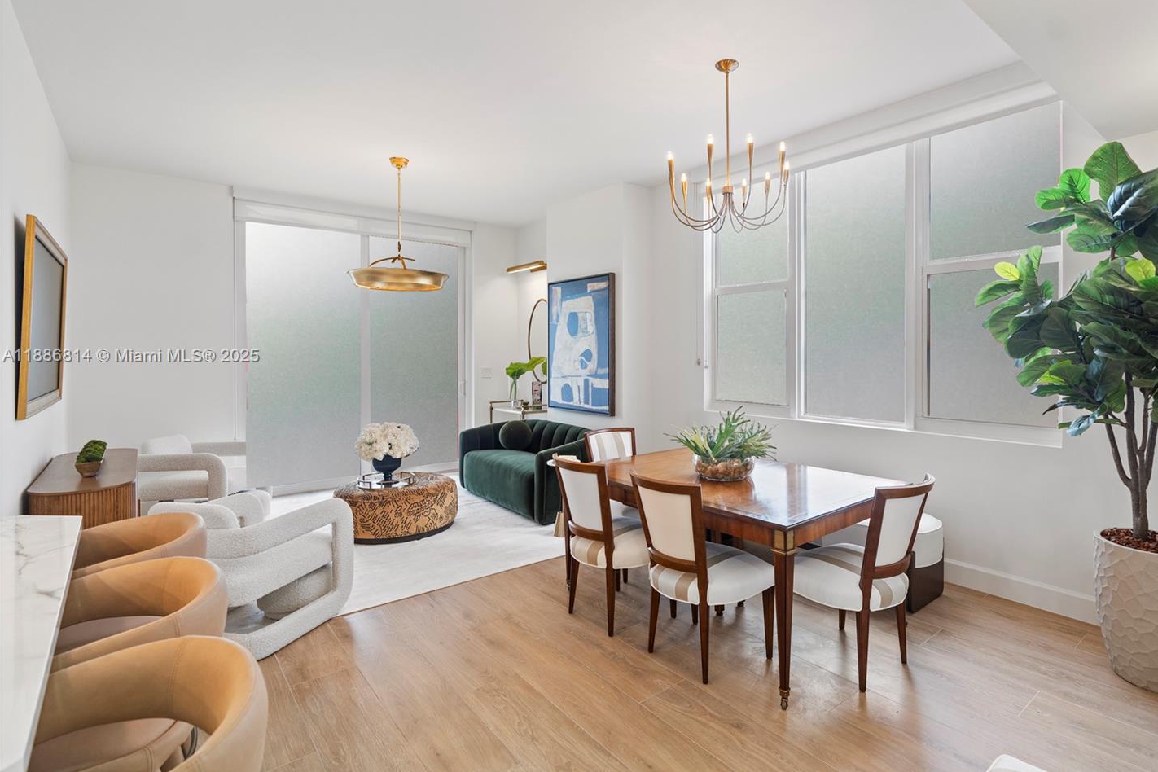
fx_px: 579
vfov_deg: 67.3
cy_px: 357
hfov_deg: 89.6
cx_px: 650
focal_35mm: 18
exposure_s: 1/15
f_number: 4.5
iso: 250
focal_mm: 16
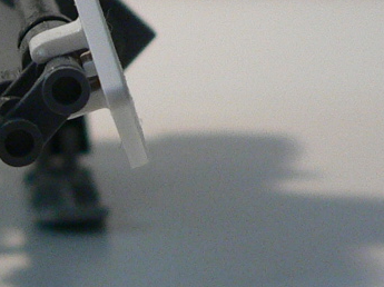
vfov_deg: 7.6
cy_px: 56
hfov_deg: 10.1
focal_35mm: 195
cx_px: -16
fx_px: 2161
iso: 200
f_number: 2.8
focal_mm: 7
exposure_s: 1/50
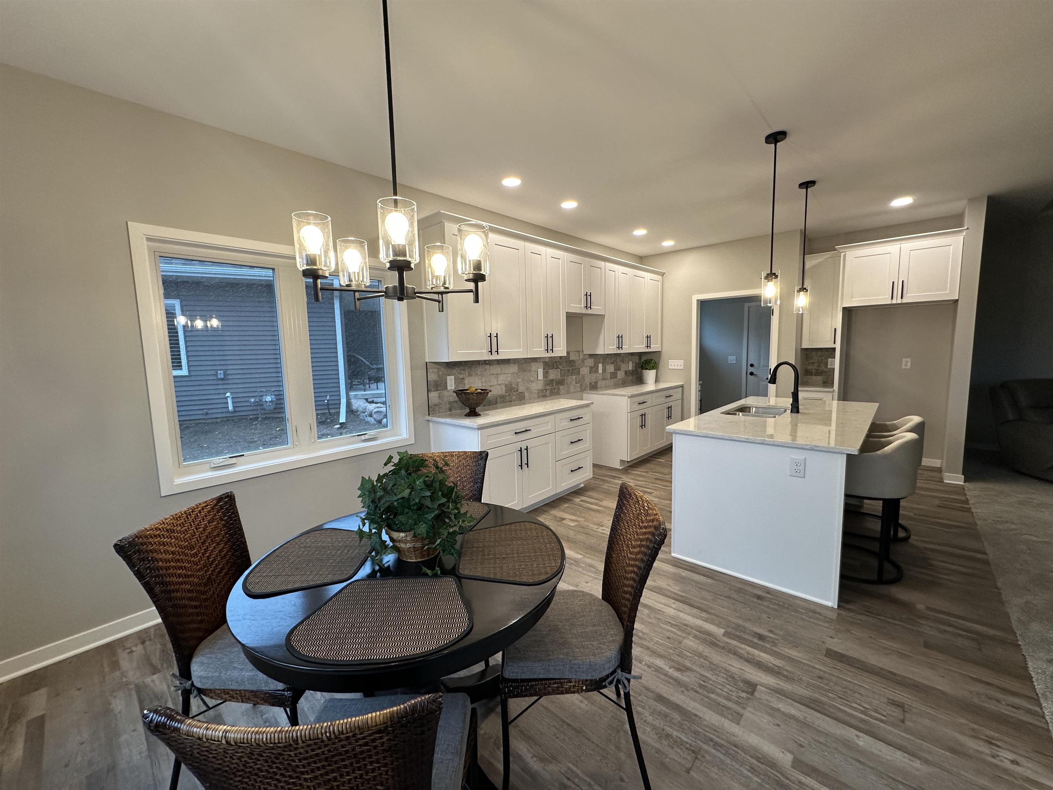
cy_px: 395
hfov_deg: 102.1
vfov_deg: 85.7
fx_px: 426
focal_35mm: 14
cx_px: 526
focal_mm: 2.22
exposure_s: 1/120
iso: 160
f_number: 2.2
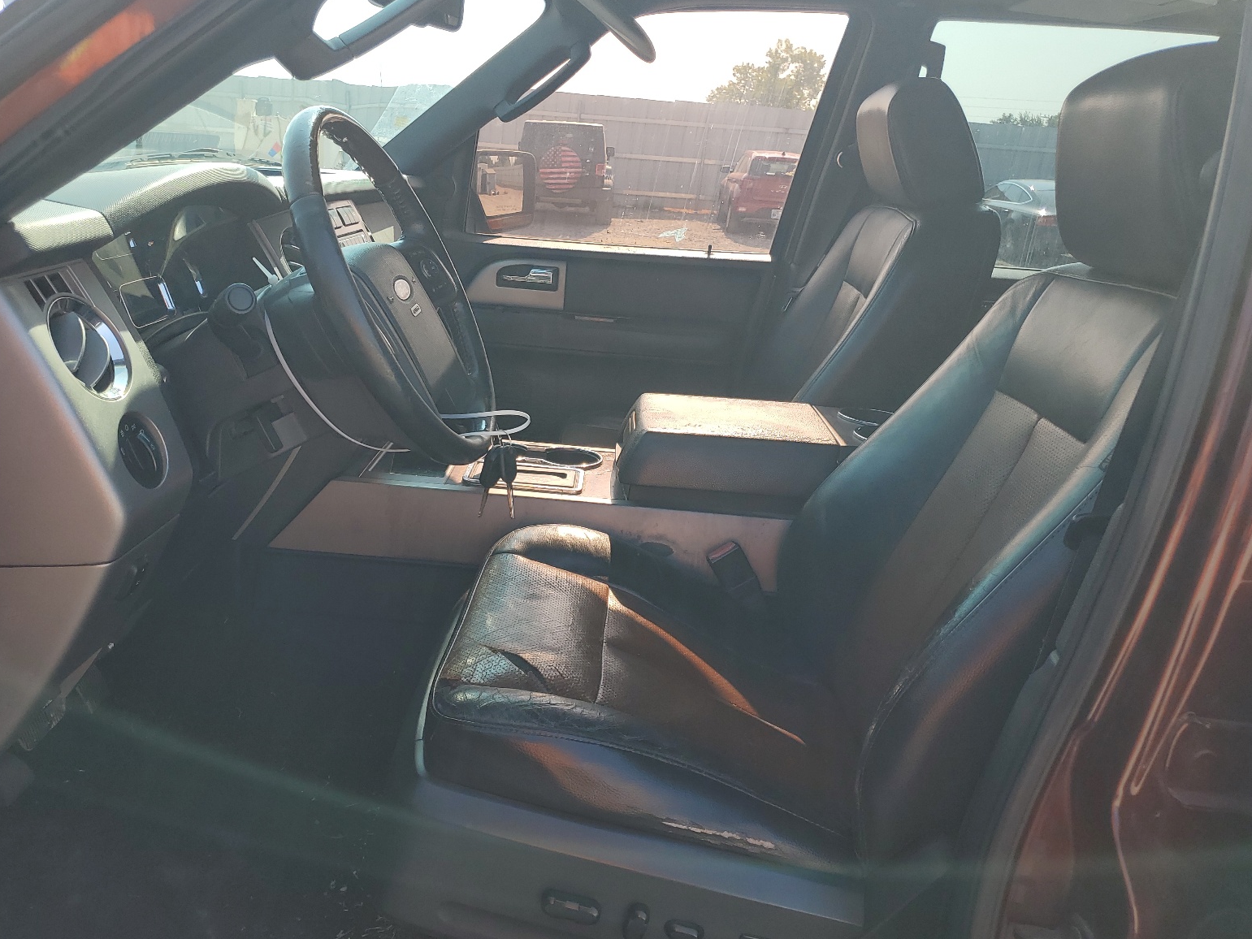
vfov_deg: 51.4
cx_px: 609
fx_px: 977
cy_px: 471
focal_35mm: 27
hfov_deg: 65.3
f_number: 1.5
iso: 50
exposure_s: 1/1111
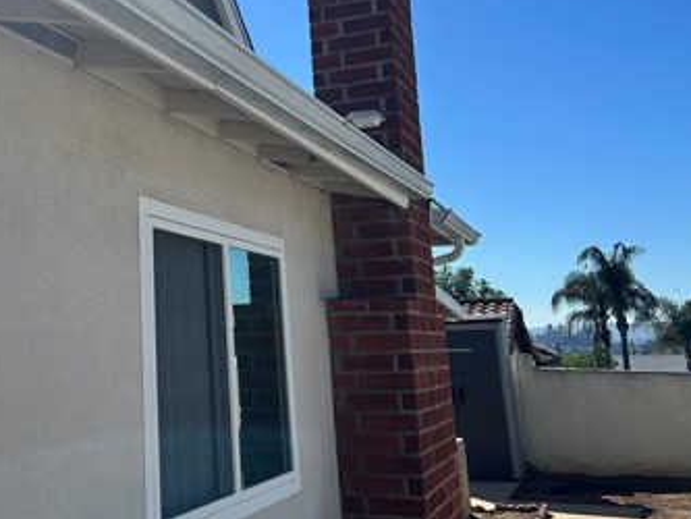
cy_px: 122
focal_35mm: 50
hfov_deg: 35.6
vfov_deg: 28.6
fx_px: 998
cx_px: 54
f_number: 1.5
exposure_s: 1/6579
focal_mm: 5.7
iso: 50
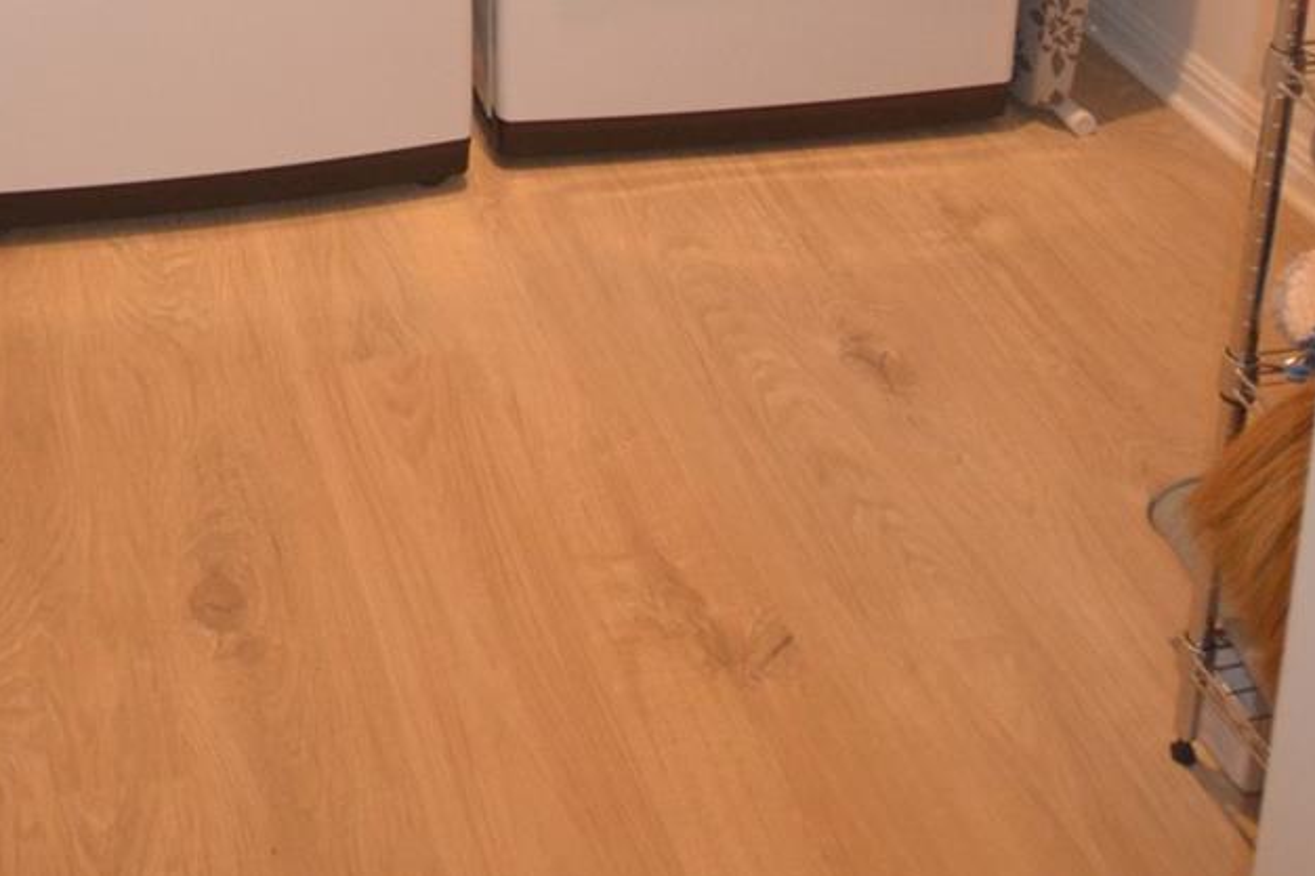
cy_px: -460
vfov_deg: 22.3
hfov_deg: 37.2
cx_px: 80
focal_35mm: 49
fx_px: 1789
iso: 800
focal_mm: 10
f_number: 4
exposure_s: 1/30
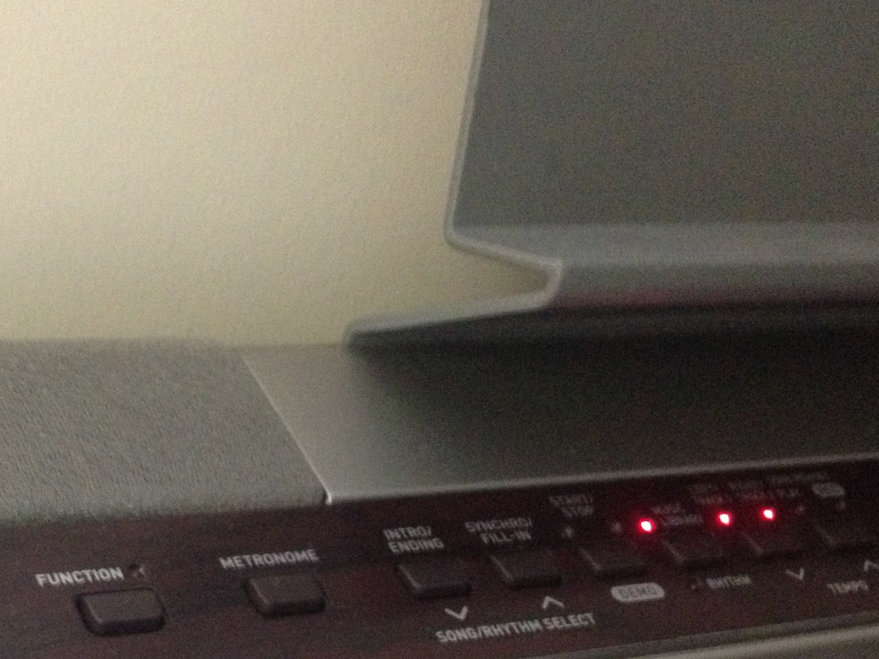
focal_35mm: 64
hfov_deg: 29.5
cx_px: 163
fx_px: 1625
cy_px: 583
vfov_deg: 22.4
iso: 500
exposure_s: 1/15
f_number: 2.4
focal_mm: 4.28
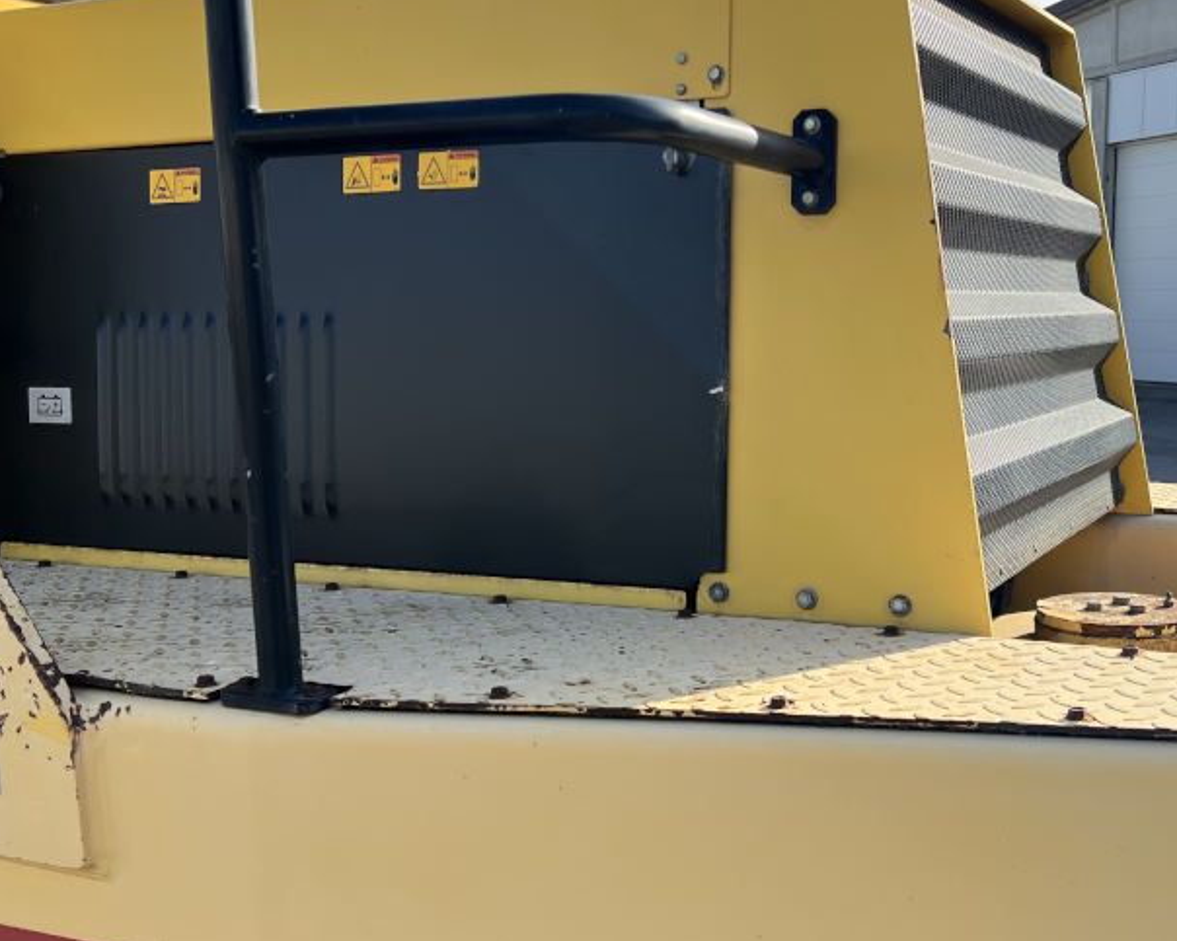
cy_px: 559
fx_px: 1463
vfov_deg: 35.6
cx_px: 785
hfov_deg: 43.2
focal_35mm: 42
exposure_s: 1/1838
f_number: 1.5
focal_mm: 5.7
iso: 50
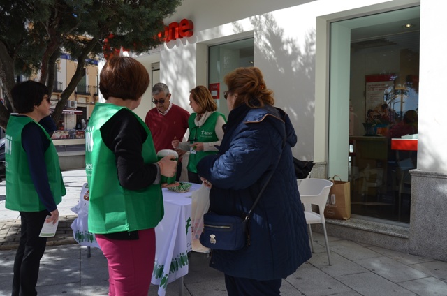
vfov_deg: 39.8
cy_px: 148
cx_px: 224
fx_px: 409
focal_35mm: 33
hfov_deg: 57.3
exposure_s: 1/250
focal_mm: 22
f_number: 8
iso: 140
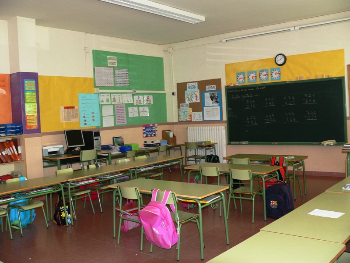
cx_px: 175
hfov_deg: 51.4
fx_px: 364
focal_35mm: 36
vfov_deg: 39.7
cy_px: 132
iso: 150
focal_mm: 6
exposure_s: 1/60
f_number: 2.8
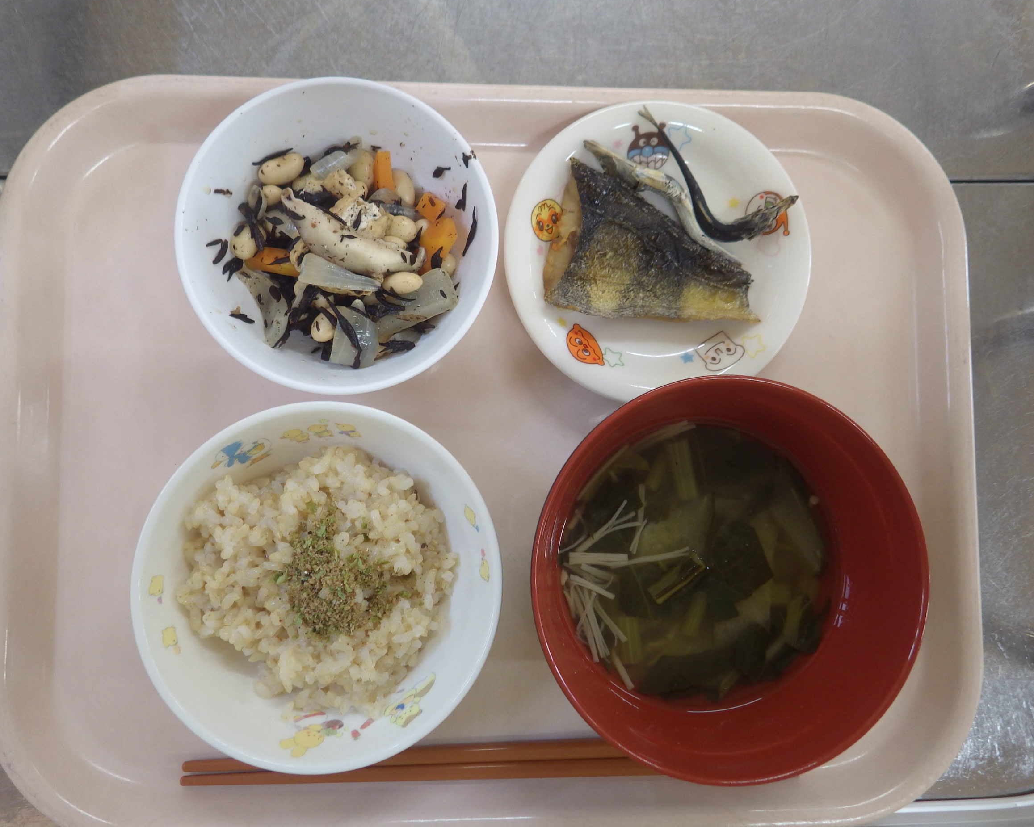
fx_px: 826
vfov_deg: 53.2
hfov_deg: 64.0
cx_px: 486
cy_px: 423
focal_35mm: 27
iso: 125
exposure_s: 1/50
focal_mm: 4.5
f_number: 2
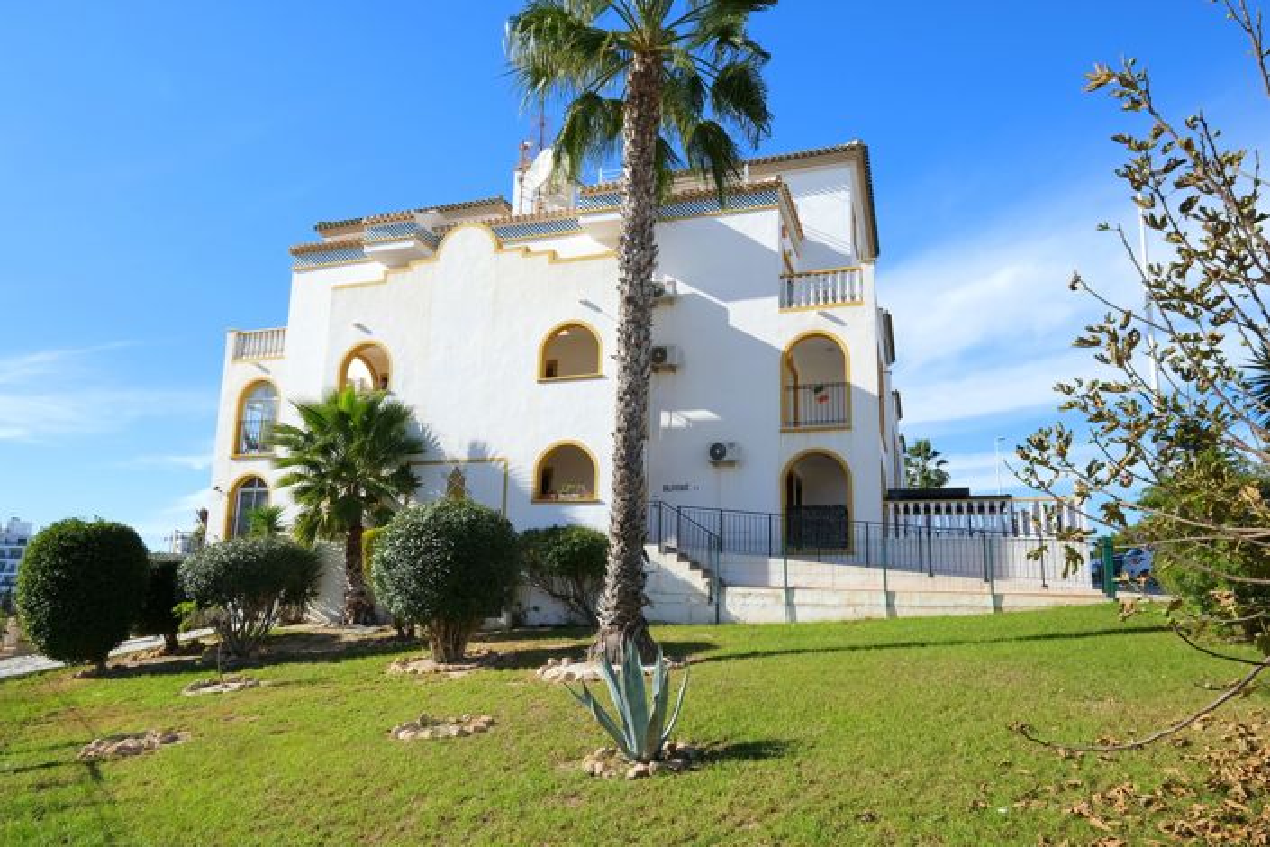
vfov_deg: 64.6
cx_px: 635
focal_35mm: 19
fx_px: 670
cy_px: 424
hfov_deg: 86.9
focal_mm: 12.6
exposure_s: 1/125
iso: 200
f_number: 13
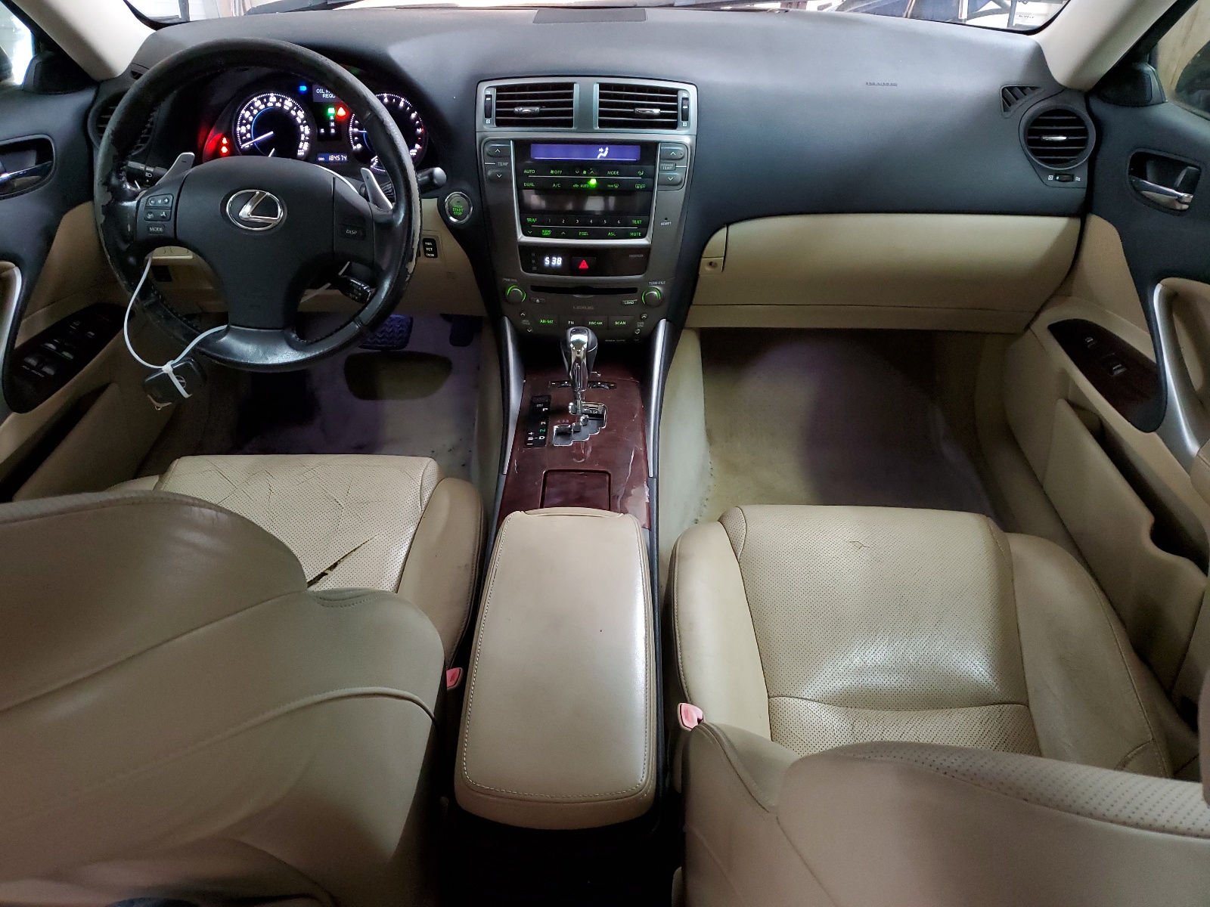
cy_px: 454
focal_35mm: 26
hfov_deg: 67.3
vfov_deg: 53.1
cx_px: 605
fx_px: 909
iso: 322
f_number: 1.5
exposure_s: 1/20
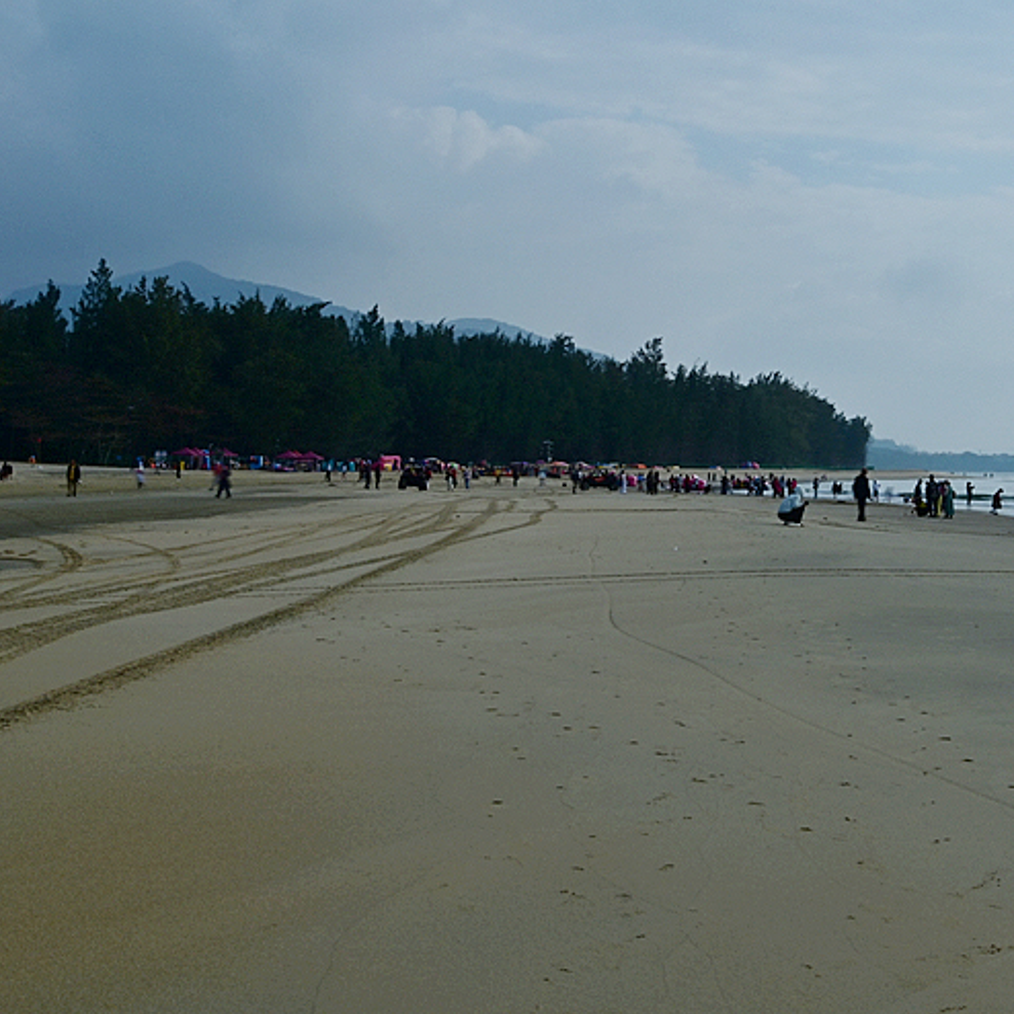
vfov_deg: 26.4
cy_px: 365
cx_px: 723
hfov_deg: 26.2
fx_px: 2155
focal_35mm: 65
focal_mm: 31.5
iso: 72
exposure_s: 1/3
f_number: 18
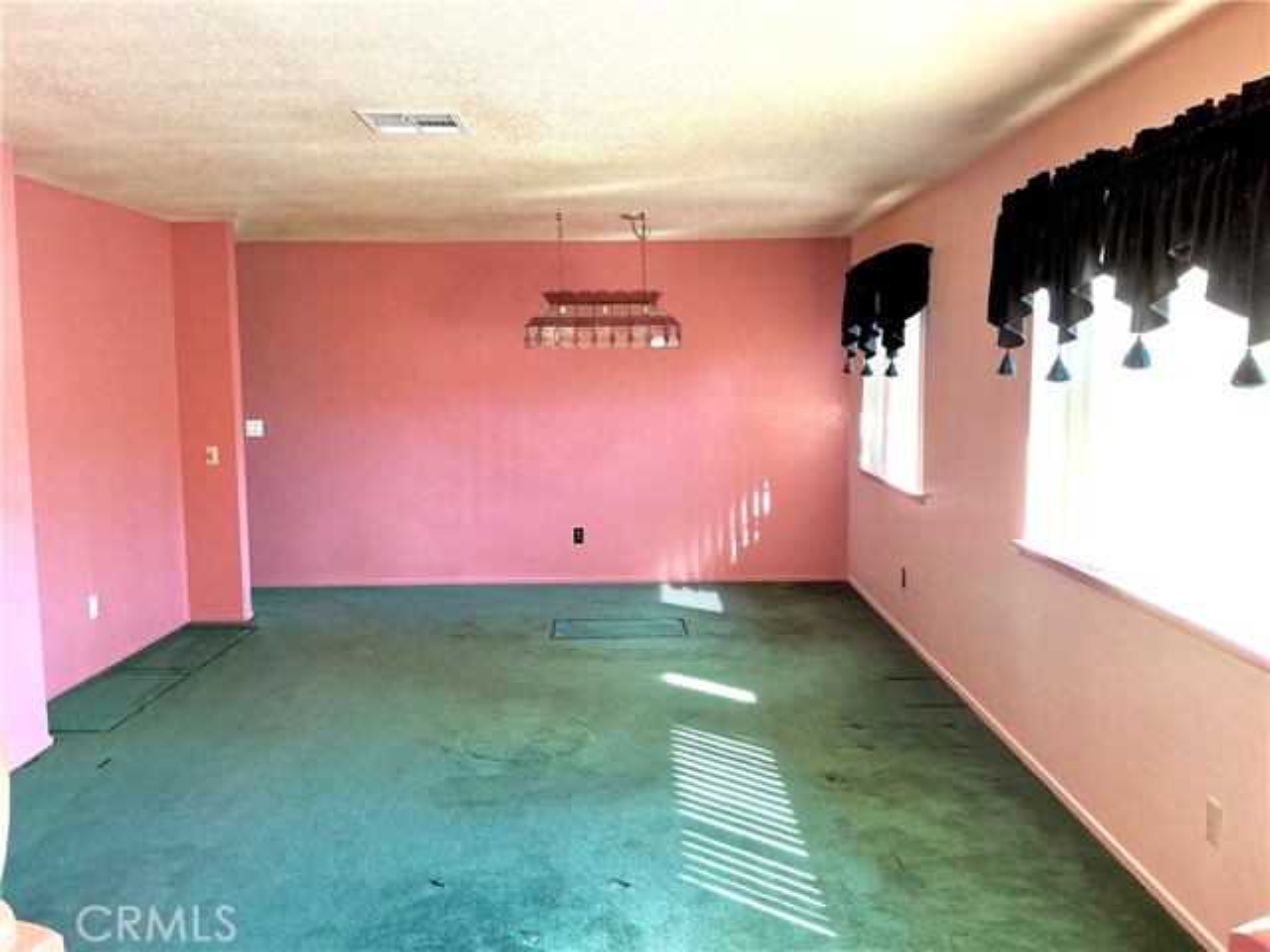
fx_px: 1064
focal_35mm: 29
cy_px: 476
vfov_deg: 48.2
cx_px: 635
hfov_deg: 61.7
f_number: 1.8
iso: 80
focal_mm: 3
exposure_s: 1/60
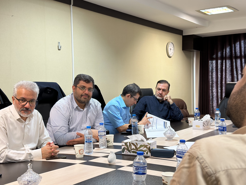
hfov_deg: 39.7
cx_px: 123
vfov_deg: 30.3
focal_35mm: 48
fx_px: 341
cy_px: 92
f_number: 1.78
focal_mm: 6.86
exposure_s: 1/50
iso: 125
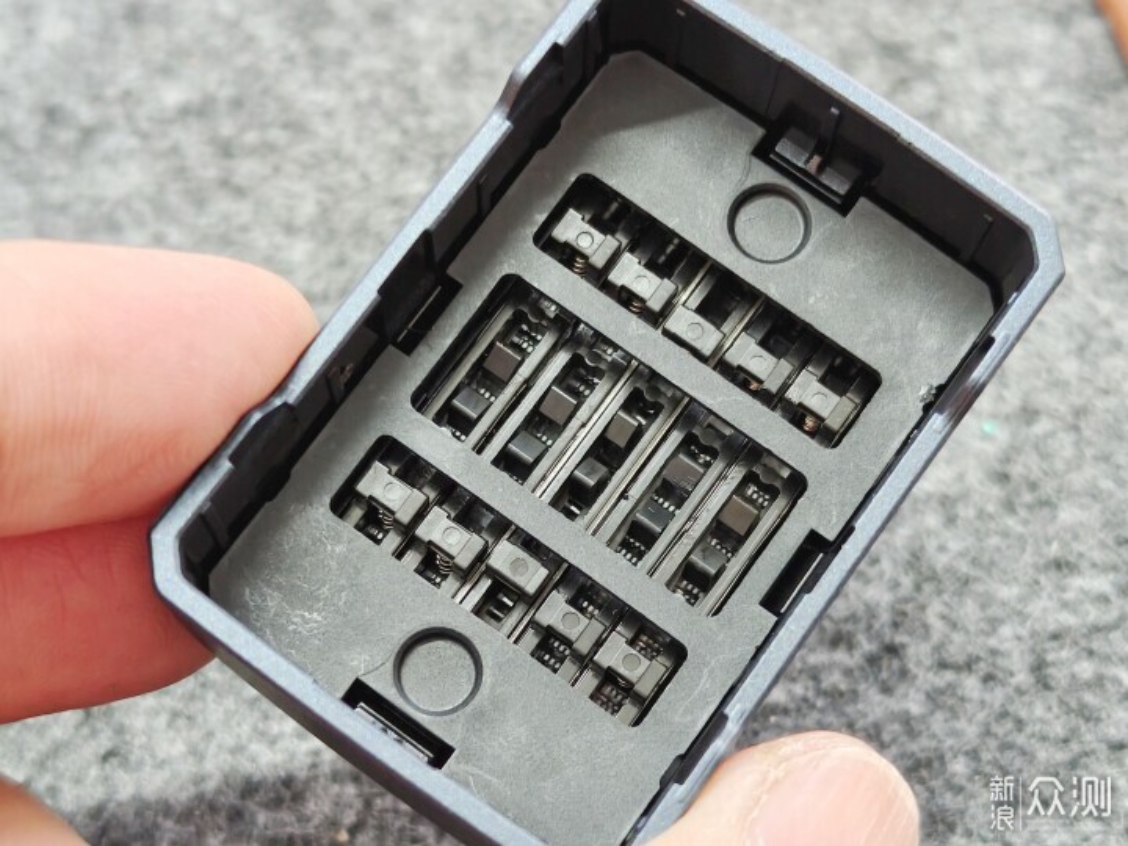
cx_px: 564
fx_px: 2379
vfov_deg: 20.2
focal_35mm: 73
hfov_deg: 26.7
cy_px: 423
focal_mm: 6.06
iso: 800
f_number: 1.6
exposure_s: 1/50
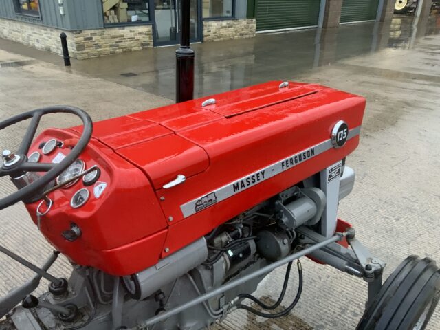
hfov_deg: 61.7
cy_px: 165
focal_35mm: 29
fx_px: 369
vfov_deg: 48.2
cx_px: 220
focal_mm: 3
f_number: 1.8
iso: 200
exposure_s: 1/60
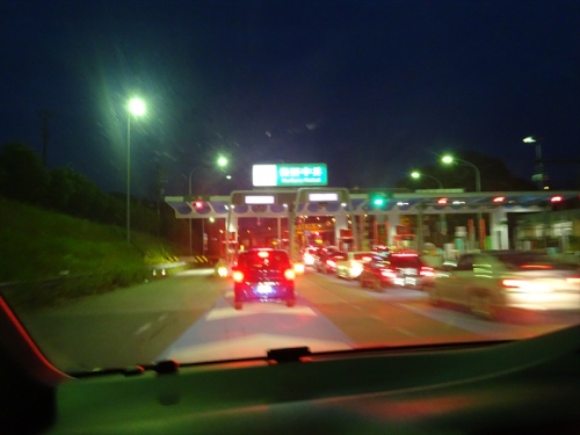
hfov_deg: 65.3
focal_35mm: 27
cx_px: 290
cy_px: 218
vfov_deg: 51.4
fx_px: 452
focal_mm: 4.6
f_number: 3.5
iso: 800
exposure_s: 1/13
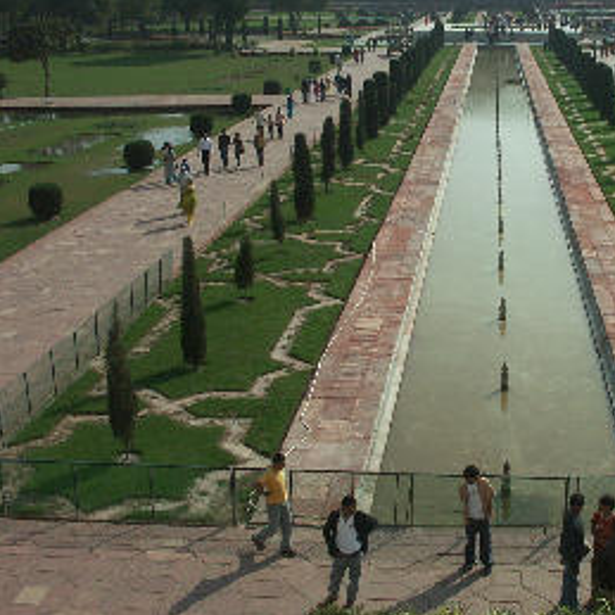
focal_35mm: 51
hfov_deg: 32.8
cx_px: 459
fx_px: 1025
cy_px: 259
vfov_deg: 33.3
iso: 100
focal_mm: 7.21
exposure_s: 1/640
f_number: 8
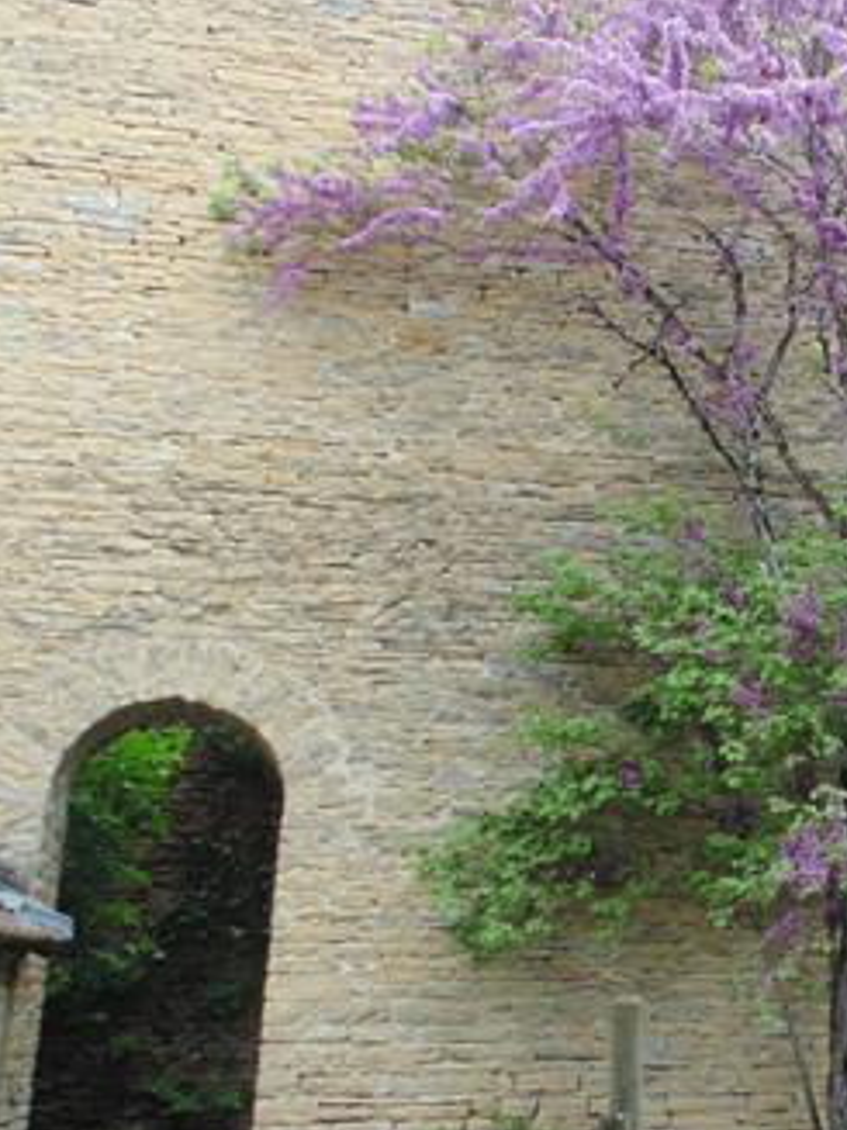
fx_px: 1436
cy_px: 525
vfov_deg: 42.9
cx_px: 764
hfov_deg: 31.3
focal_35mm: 44
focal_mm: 4.3
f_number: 3.1
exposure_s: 1/125
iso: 80
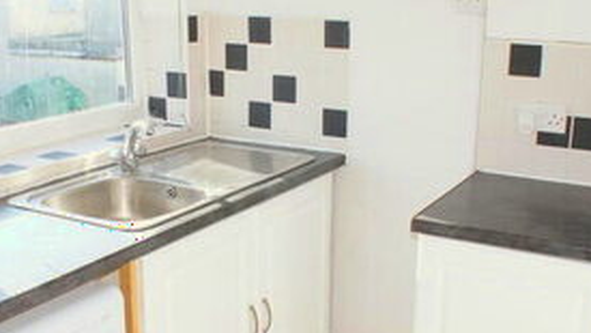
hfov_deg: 32.8
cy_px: 202
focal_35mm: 64
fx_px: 1003
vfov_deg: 18.8
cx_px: 269
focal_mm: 16
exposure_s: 1/60
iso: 200
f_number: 7.1
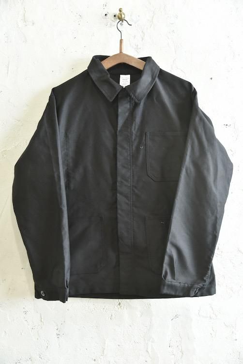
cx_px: 122
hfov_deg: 30.5
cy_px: 182
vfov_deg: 44.5
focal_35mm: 44
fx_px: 445
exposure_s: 1/50
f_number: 4.5
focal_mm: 44
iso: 800
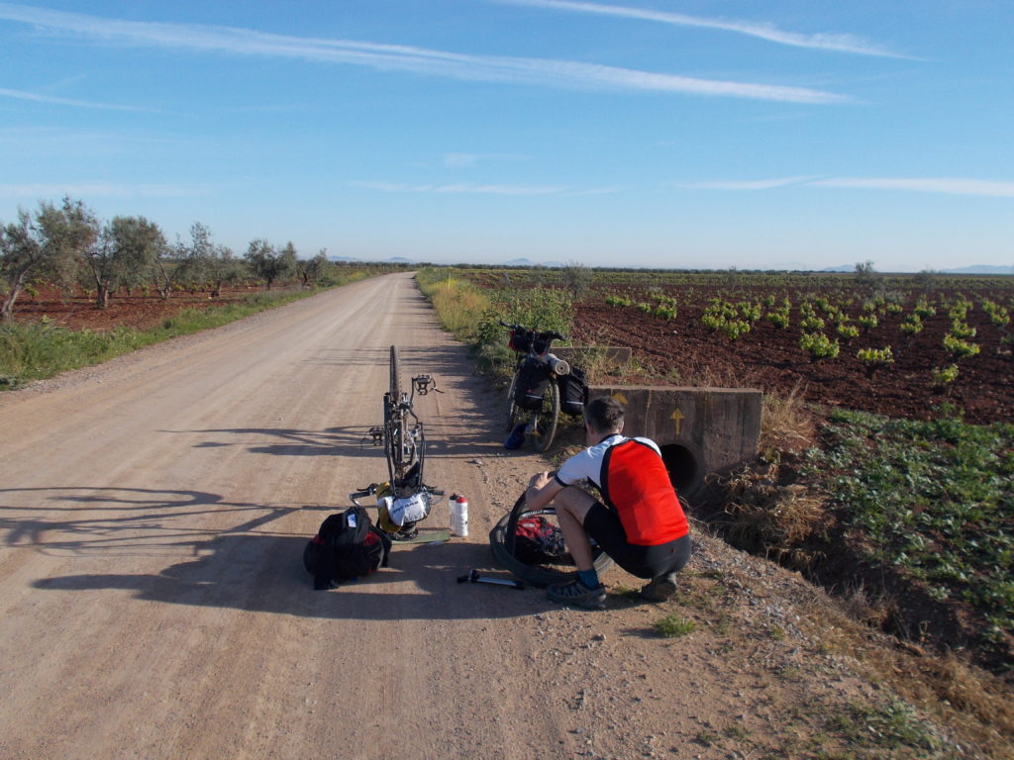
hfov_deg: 54.0
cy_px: 380
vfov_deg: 41.8
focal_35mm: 34
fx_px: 996
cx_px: 507
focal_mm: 6
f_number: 9.2
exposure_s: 1/100
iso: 80
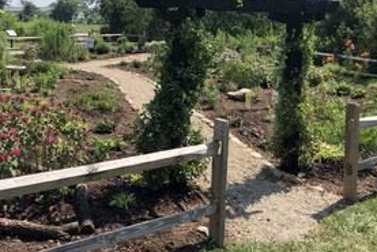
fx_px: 440
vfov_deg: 31.4
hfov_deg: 46.1
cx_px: 147
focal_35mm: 42
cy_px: 67
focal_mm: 4
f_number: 1.8
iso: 20
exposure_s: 1/2024
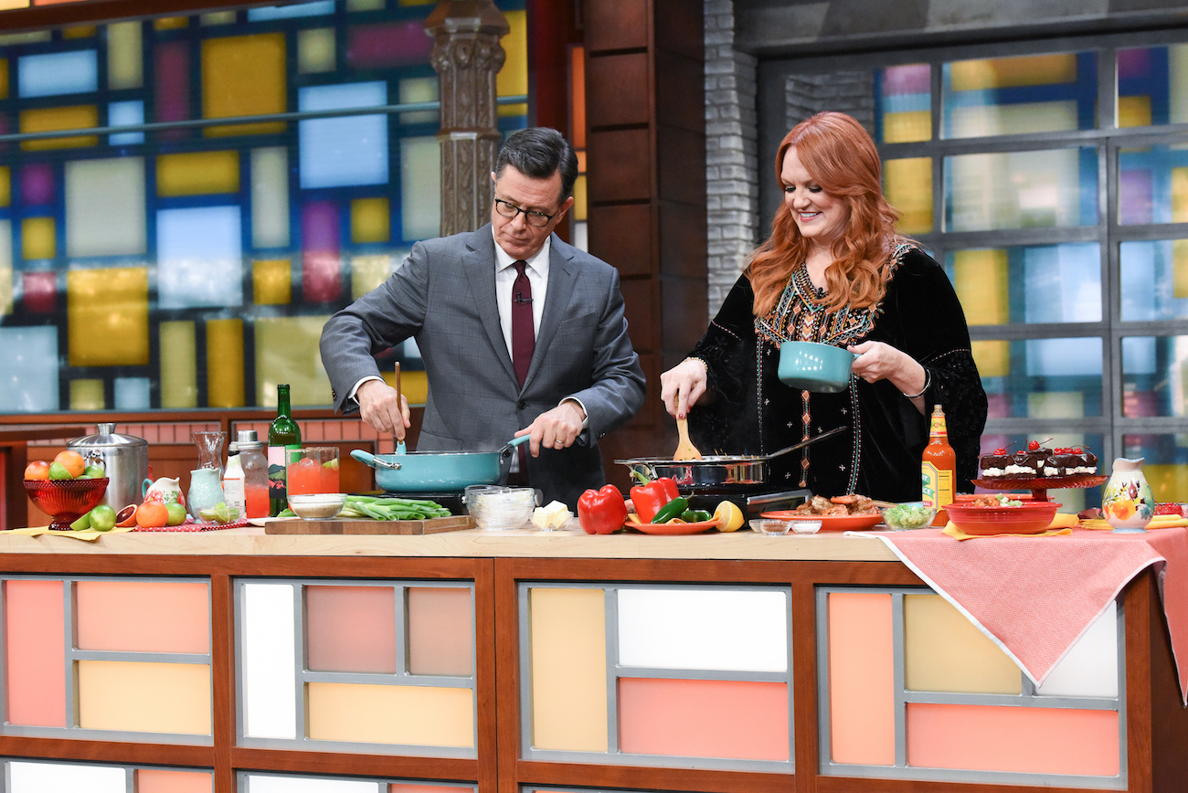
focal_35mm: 70
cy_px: 396
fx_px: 2311
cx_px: 594
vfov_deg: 19.5
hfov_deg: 28.8
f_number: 5.6
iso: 6400
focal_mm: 70
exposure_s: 1/200
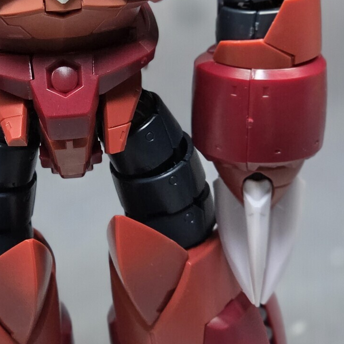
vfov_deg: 10.8
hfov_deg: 10.7
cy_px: 123
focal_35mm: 162
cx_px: 59
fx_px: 1821
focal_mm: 7.9
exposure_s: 1/120
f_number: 2.4
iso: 400
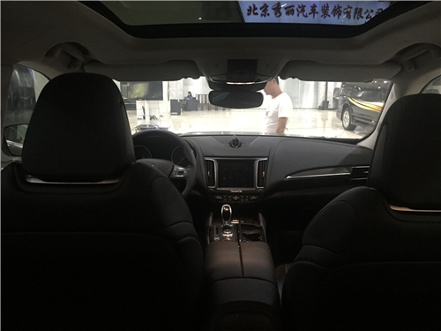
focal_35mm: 29
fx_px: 369
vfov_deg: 48.2
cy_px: 166
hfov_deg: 61.7
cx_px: 220
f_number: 2.2
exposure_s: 1/17
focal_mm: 4.15
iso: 250
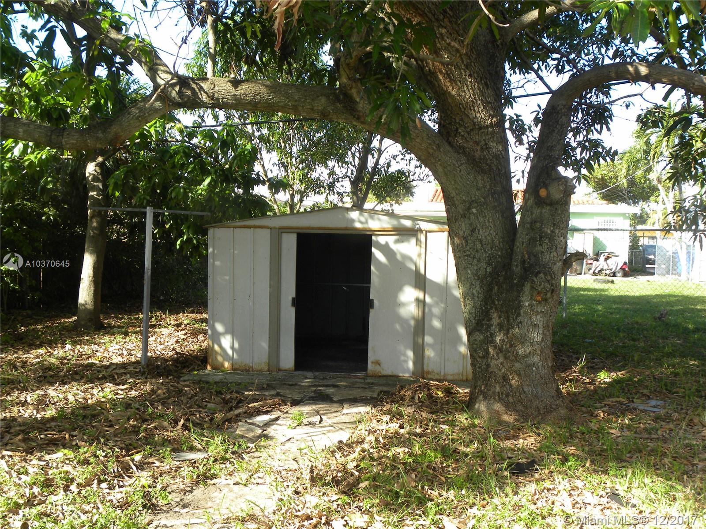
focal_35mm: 37
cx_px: 353
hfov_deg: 50.1
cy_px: 264
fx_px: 755
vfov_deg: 38.7
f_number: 4
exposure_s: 1/116
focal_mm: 6.6
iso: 64
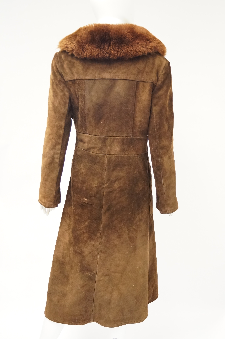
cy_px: 170
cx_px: 112
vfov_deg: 49.6
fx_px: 367
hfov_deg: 34.1
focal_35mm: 39
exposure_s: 1/60
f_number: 4
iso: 2500
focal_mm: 26
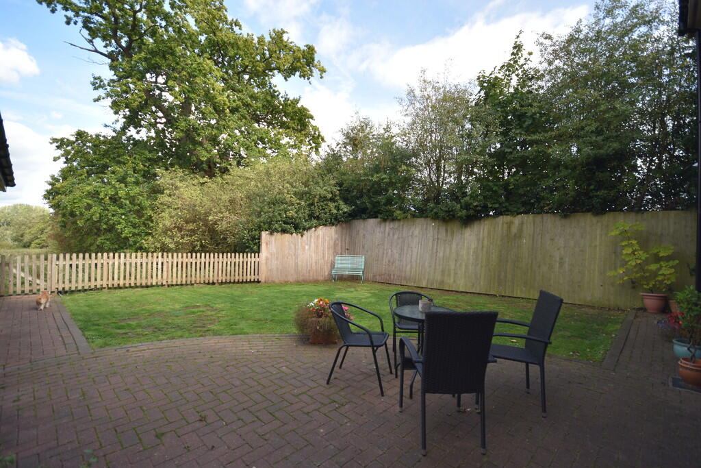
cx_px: 350
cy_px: 234
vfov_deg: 72.1
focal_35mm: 16
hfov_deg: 95.0
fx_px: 321
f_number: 5
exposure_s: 1/200
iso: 110
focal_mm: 11
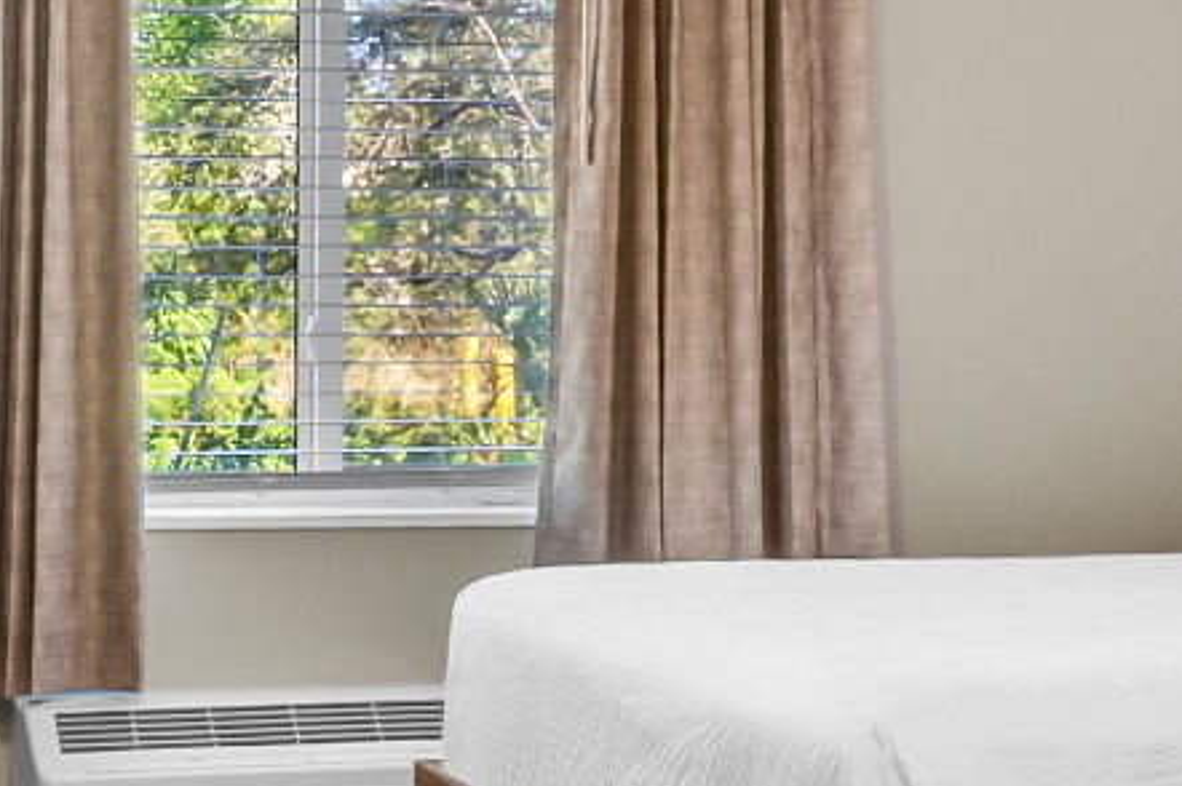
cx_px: 396
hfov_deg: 21.4
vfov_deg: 14.4
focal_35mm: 95
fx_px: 3117
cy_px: 353
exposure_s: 1/1.67
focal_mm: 14
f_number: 8
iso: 100
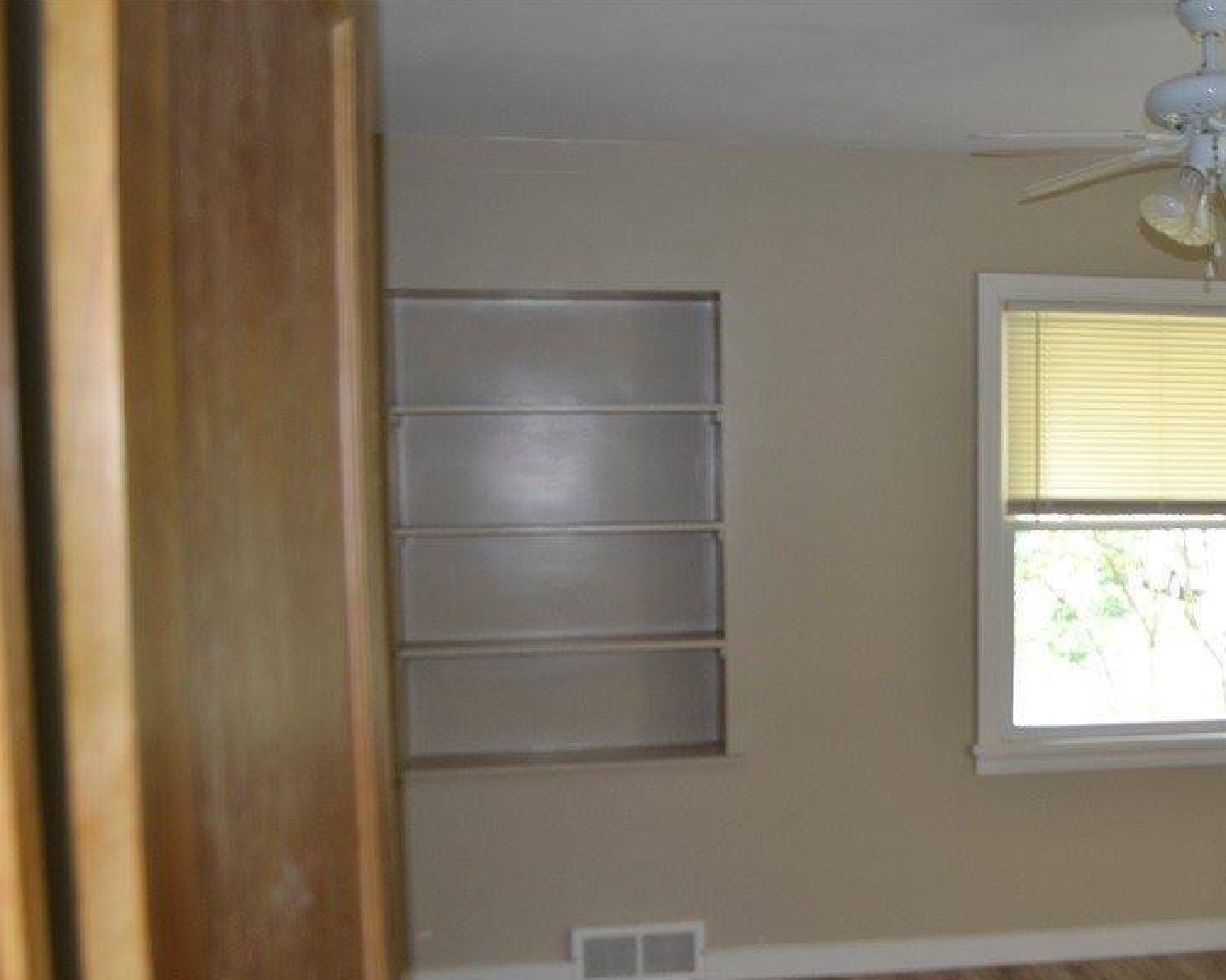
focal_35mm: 38
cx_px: 875
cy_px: 606
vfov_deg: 38.9
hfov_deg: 46.7
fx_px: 1379
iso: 450
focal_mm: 18
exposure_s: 1/60
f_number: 3.5
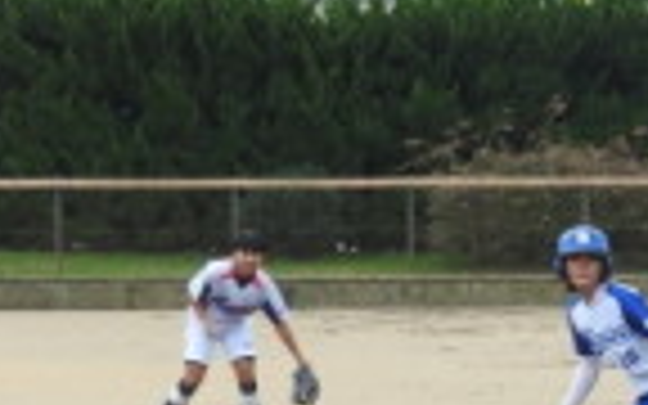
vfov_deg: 3.5
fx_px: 6640
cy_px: 922
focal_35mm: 376
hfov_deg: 5.6
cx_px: 594
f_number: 4.5
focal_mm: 15.2
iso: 100
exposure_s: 1/200
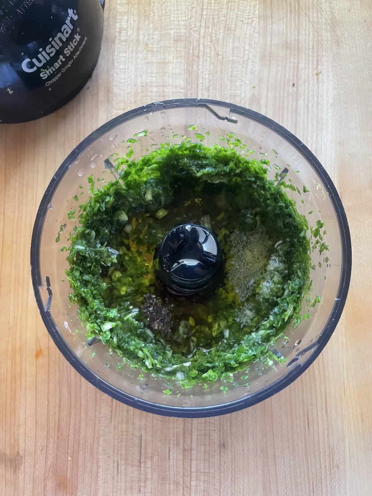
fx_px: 373
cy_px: 248
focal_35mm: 26
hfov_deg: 53.1
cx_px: 186
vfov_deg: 67.3
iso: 400
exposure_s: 1/60
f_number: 1.6
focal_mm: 4.2
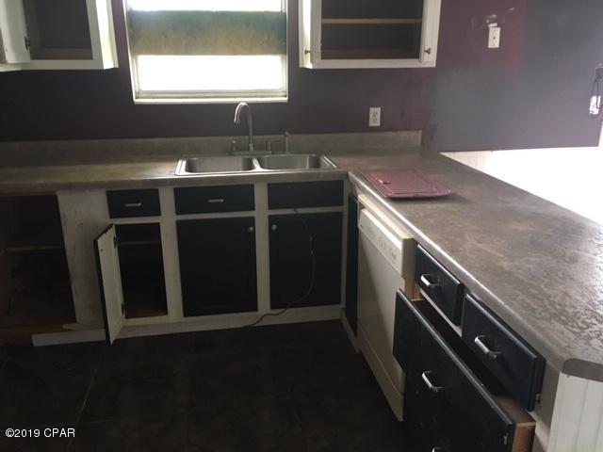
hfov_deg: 61.7
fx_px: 505
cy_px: 226
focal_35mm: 29
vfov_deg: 48.2
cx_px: 302
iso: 200
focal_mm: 4.15
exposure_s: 1/24
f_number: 2.2
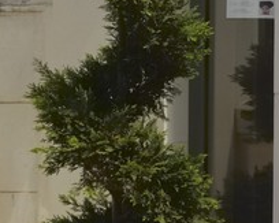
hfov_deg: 8.0
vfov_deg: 8.2
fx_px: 1549
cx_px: 974
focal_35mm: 188
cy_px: -23
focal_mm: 17
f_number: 11
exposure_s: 1/100
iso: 100
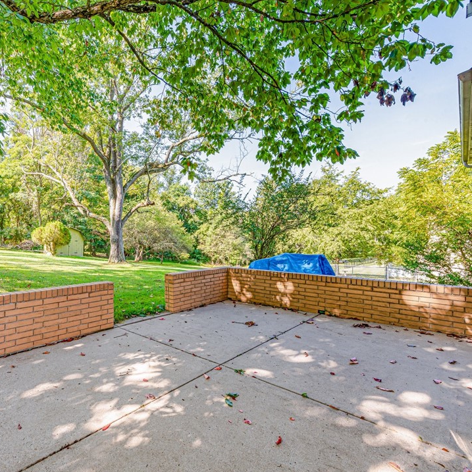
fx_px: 278
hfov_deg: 77.5
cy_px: 237
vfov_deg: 80.7
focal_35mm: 18
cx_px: 149
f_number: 11
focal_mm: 14
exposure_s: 1/125
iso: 100
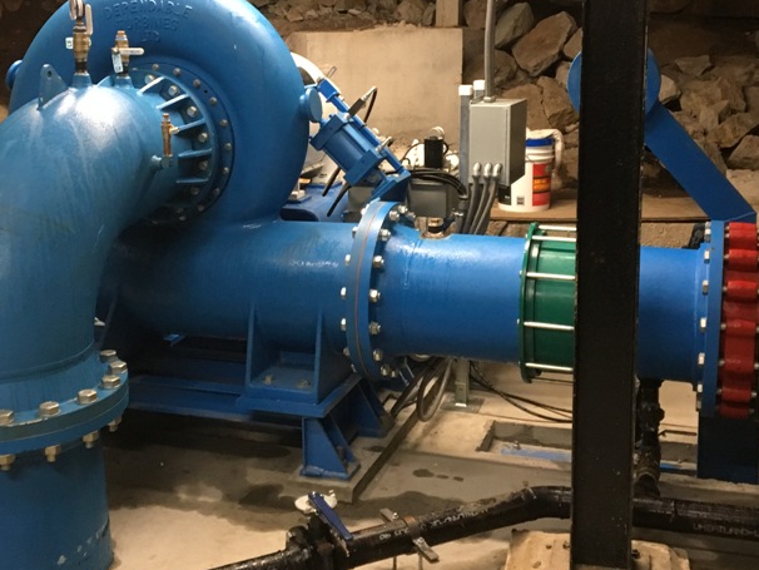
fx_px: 1075
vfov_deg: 29.5
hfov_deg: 38.9
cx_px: 362
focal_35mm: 49
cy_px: 188
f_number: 2.2
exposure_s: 1/30
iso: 200
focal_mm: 4.15
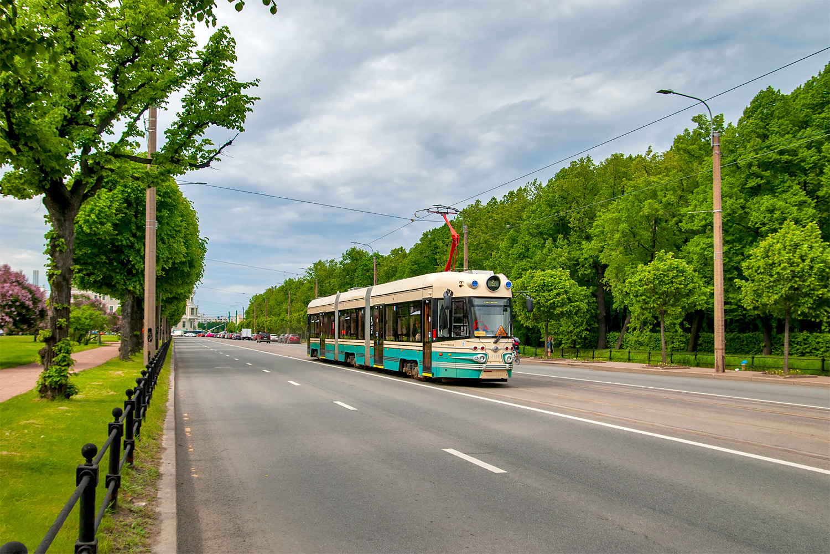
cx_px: 415
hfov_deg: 57.2
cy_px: 277
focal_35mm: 33
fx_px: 761
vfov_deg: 40.0
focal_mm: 22
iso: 100
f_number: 5
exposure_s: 1/800
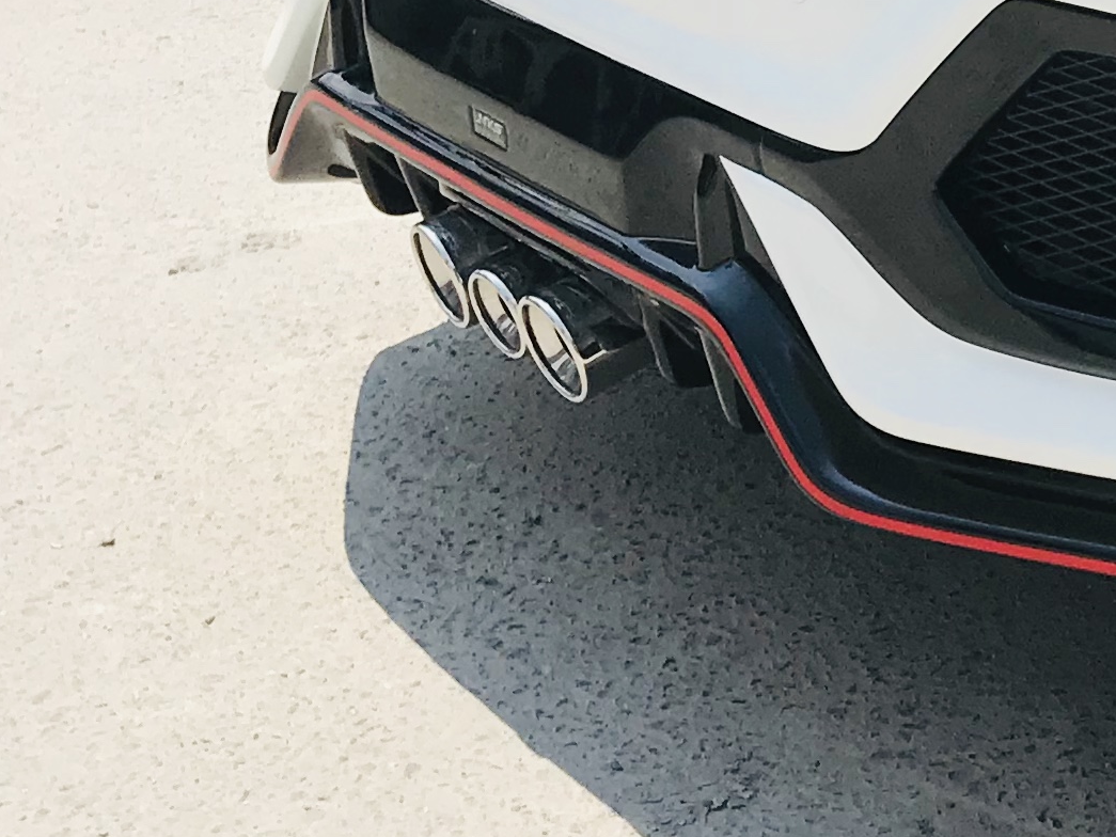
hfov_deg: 16.9
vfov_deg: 13.3
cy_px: -202
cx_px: 1566
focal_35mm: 108
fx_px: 3482
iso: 20
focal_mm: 3.99
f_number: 1.8
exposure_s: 1/2994
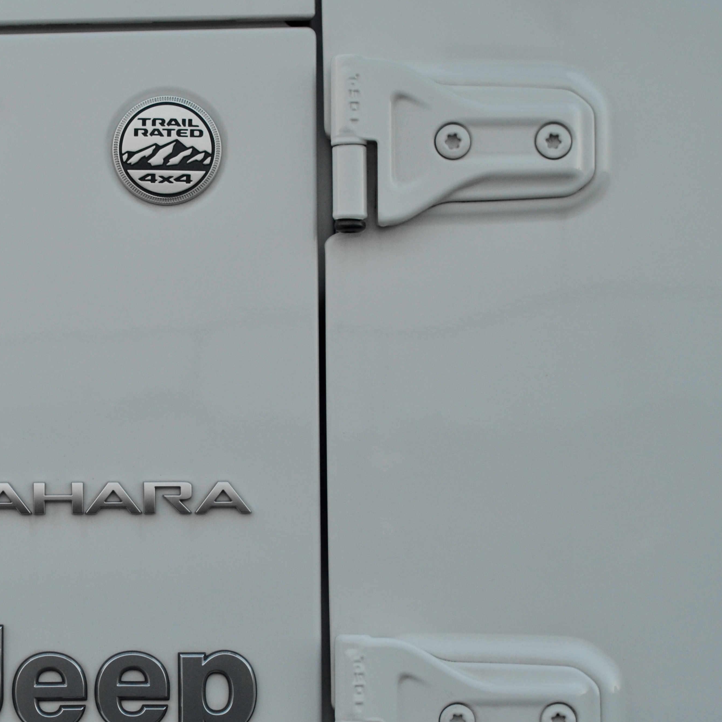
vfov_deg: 15.0
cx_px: 76
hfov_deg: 14.9
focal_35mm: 116
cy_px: 413
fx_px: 2737
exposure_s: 1/60
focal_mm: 50
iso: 720
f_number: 4
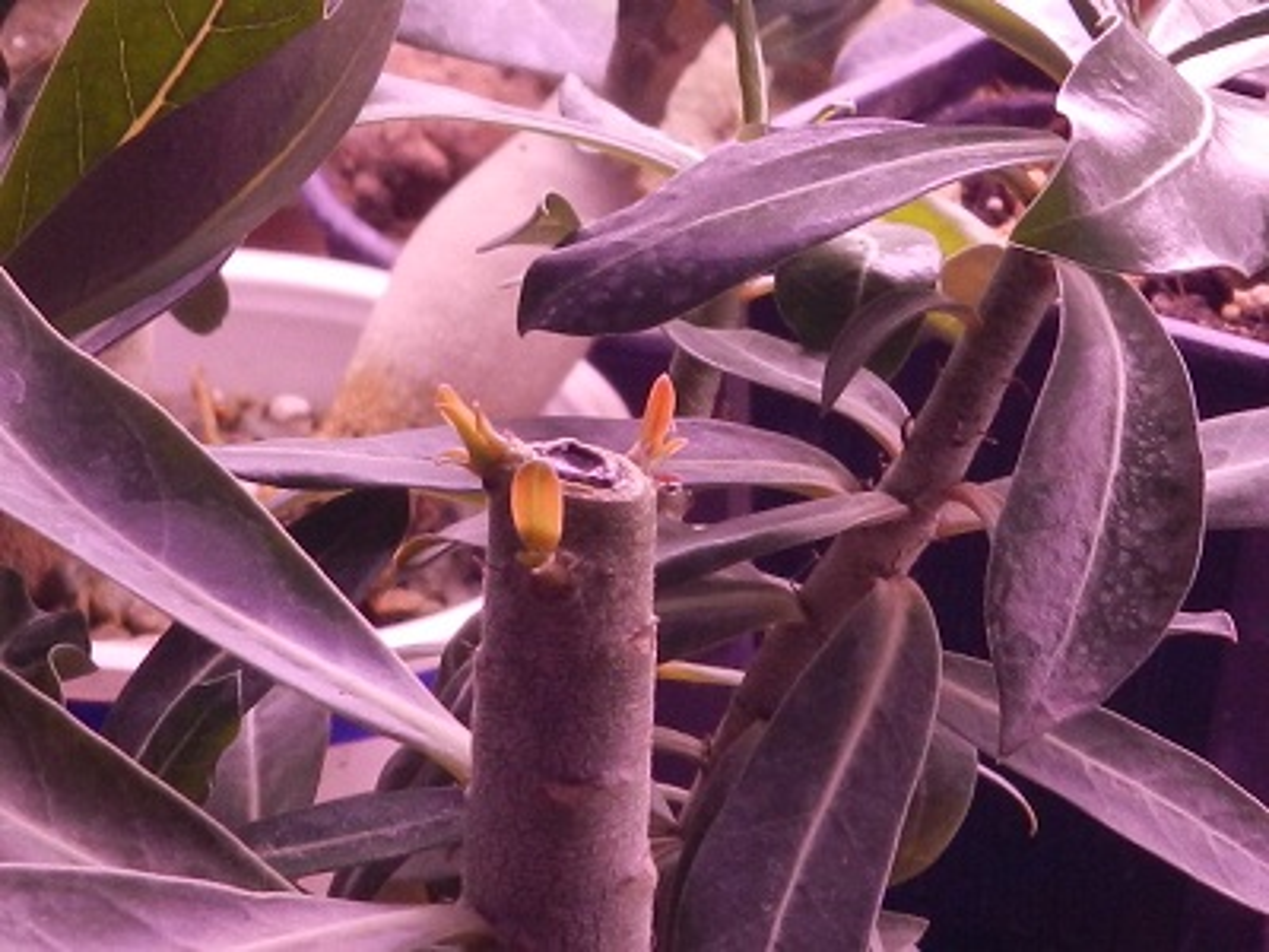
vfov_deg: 31.5
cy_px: 476
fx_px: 1686
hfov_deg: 41.2
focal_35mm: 46
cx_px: 634
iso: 250
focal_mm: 8.1
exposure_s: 1/30
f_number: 4.2
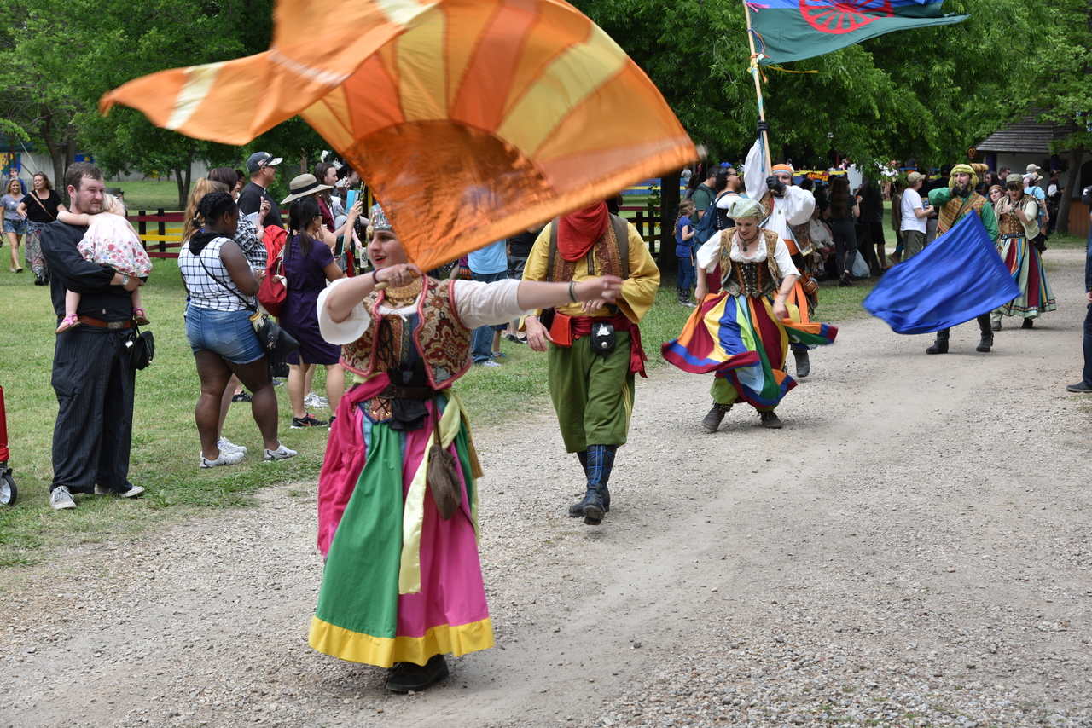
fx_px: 1760
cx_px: 546
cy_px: 364
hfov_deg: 34.5
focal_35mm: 58
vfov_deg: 23.4
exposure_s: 1/200
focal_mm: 58
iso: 100
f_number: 7.1
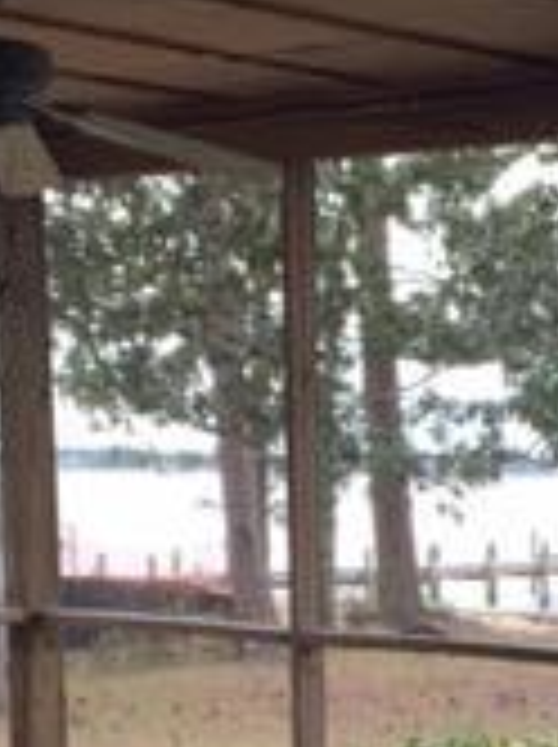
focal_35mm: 112
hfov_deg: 13.0
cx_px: 562
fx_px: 2413
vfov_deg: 16.8
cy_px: 914
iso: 32
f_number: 2.2
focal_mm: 4.15
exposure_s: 1/130
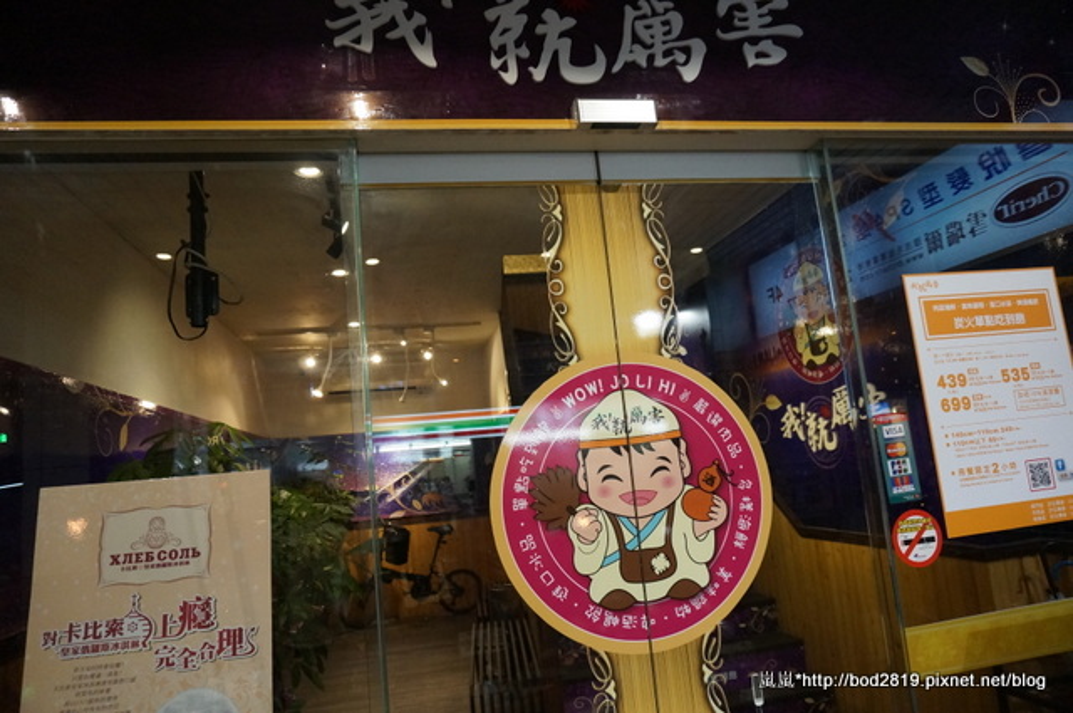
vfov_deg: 53.0
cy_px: 356
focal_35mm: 24
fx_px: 714
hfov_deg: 73.8
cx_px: 536
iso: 2000
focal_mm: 16
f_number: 3.5
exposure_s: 1/160
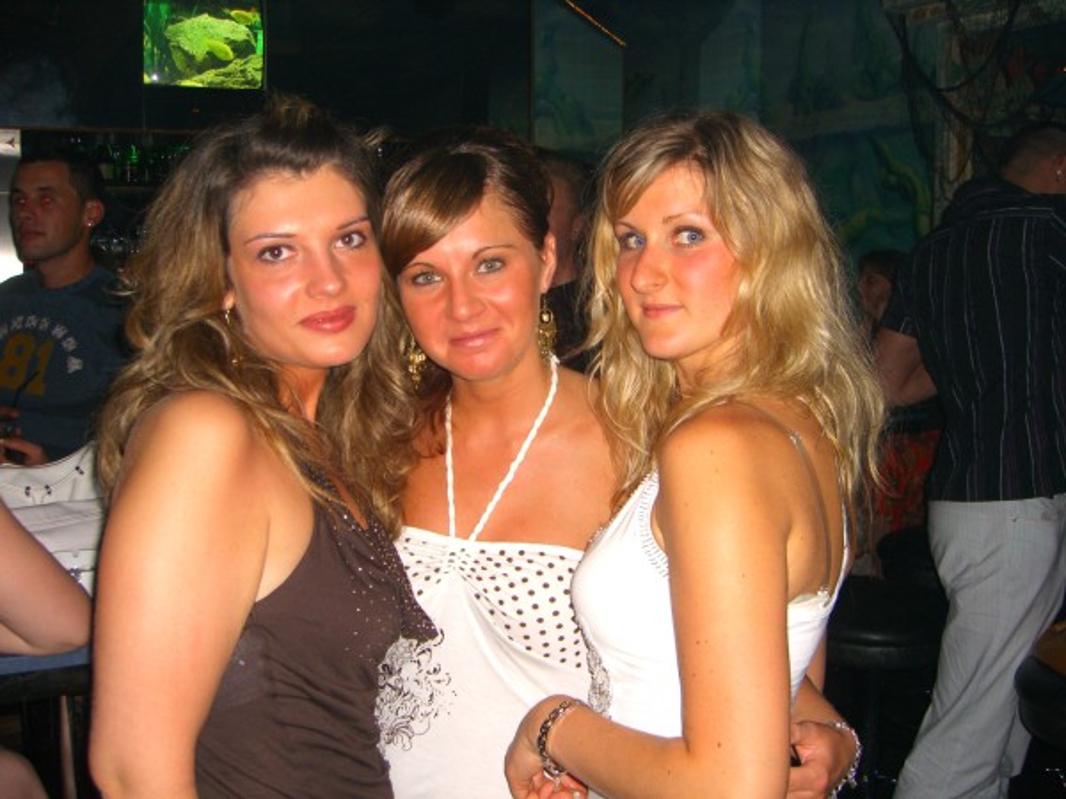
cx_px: 533
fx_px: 1170
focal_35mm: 38
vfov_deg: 37.7
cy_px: 400
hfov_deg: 49.0
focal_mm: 7.9
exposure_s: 1/60
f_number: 2.8
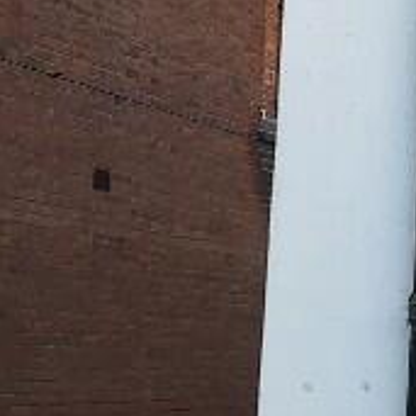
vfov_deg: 14.3
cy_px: 231
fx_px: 1659
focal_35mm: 122
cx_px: 1202
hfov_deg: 10.6
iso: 40
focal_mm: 5.54
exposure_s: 1/115
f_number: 1.8
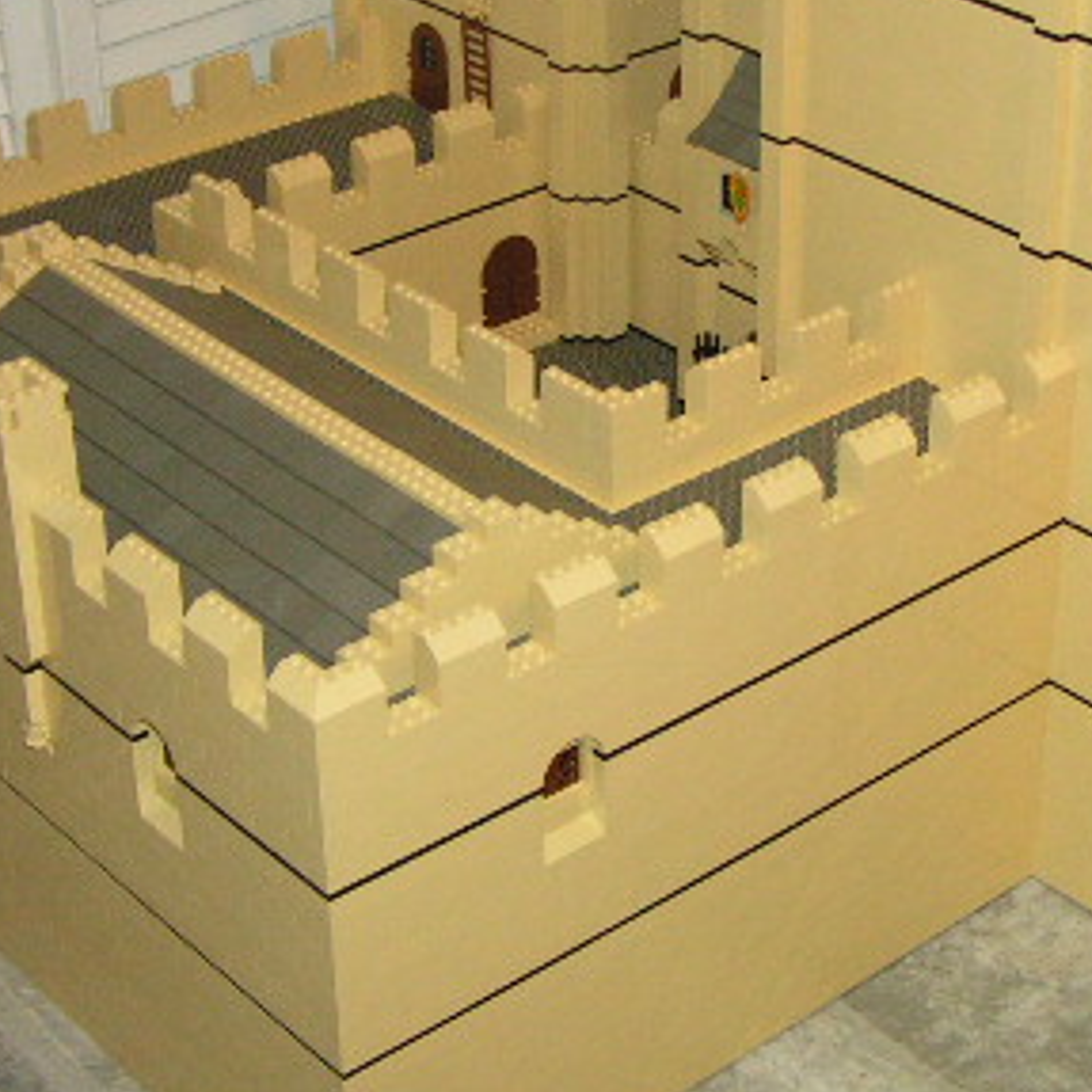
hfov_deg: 22.9
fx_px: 2677
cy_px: 373
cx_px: 807
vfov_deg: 23.0
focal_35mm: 75
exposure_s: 1/40
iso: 200
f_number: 2.8
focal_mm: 6.3
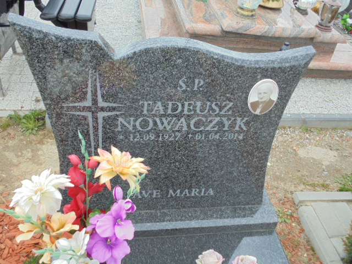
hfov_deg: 54.0
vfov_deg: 41.8
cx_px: 176
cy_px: 132
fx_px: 346
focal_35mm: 34
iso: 100
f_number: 4
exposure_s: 1/250
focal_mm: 6.1
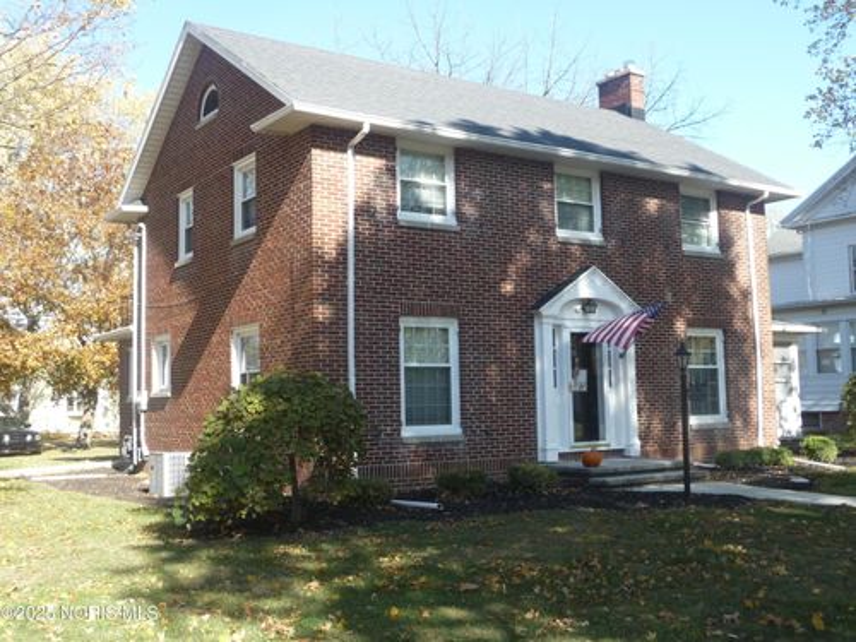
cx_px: 428
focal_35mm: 38
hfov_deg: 49.0
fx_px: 940
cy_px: 321
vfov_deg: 37.7
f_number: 3.6
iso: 100
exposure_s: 1/200
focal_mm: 5.6
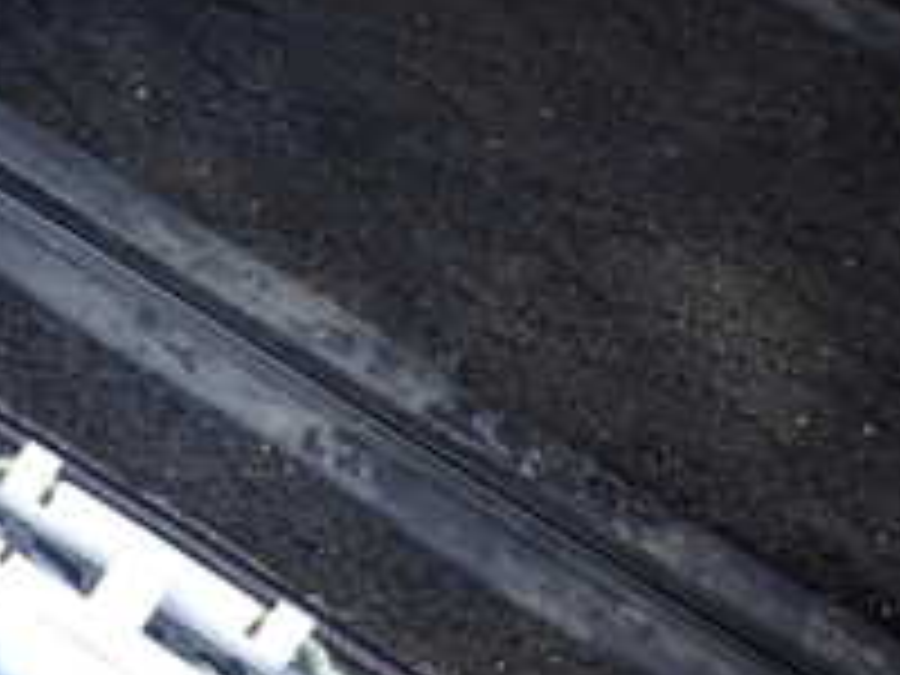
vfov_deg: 19.5
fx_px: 1950
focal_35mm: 75
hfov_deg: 23.1
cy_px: 486
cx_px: -270
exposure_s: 1/60
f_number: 2
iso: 100
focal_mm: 4.5
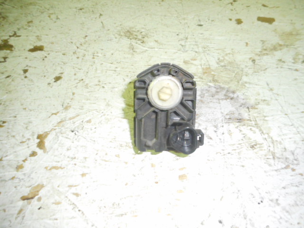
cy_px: 114
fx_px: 220
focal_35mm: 25
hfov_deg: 69.4
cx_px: 152
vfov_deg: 54.9
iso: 560
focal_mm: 4.5
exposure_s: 1/25
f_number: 3.7
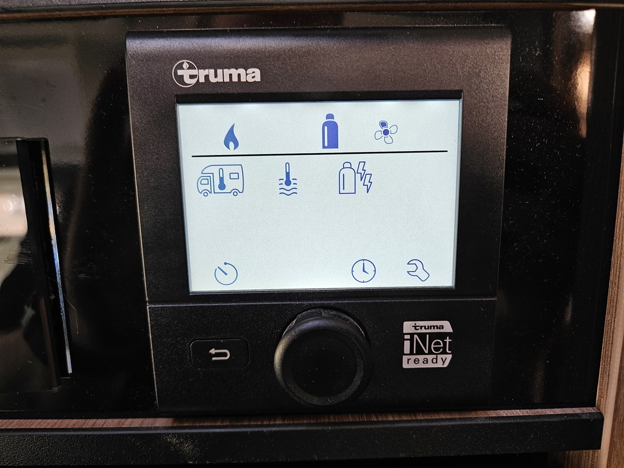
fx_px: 415
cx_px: 312
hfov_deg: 73.9
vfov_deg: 58.9
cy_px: 234
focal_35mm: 23
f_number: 1.8
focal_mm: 5.4
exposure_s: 1/51.3
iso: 125
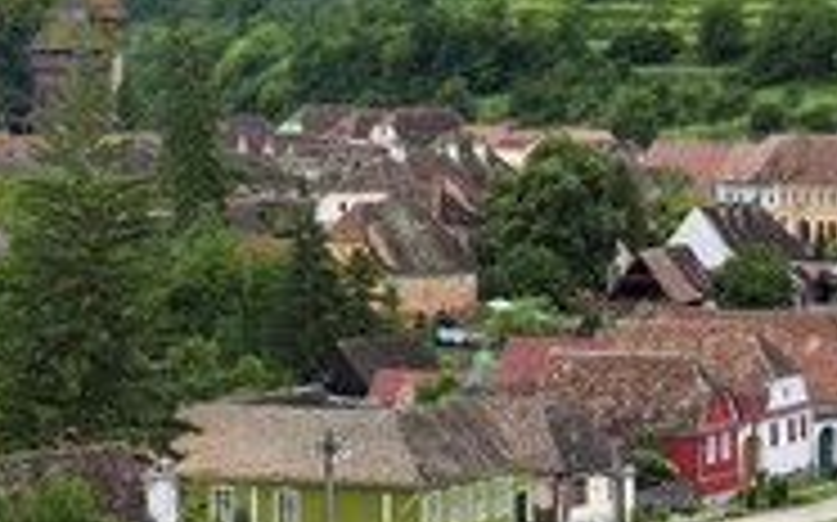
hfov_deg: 14.6
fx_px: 3260
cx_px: 306
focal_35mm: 143
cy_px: 189
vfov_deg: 9.2
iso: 400
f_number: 7.1
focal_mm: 62
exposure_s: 1/160
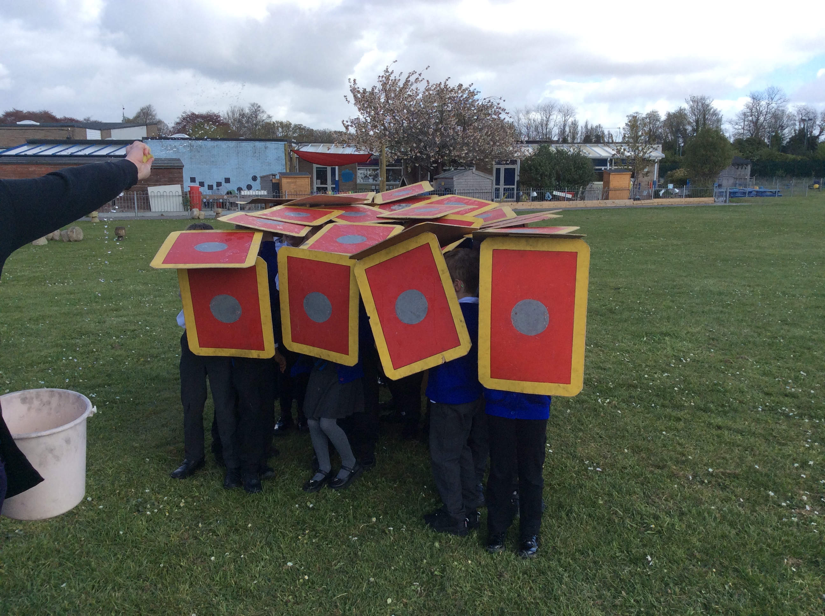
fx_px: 762
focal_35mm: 32
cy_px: 308
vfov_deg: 44.1
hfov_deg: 56.9
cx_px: 412
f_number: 2.4
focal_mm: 3.3
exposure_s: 1/894
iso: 32
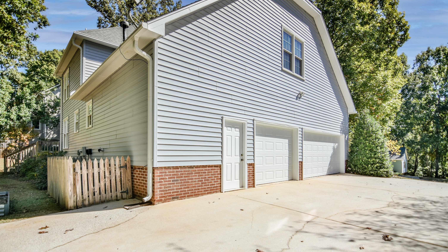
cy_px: 146
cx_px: 223
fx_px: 208
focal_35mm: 18
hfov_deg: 94.2
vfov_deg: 62.0
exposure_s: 1/2000
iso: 160
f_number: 2.8
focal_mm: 11
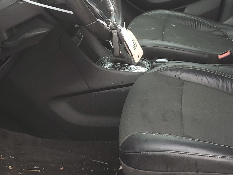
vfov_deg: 23.1
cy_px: 47
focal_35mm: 63
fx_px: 424
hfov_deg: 30.4
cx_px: 160
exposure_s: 1/128
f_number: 1.5
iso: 50
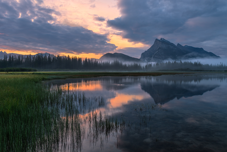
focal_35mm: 24
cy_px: 76
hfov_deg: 73.7
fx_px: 151
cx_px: 114
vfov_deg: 53.1
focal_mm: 24
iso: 100
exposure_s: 1.6
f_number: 11
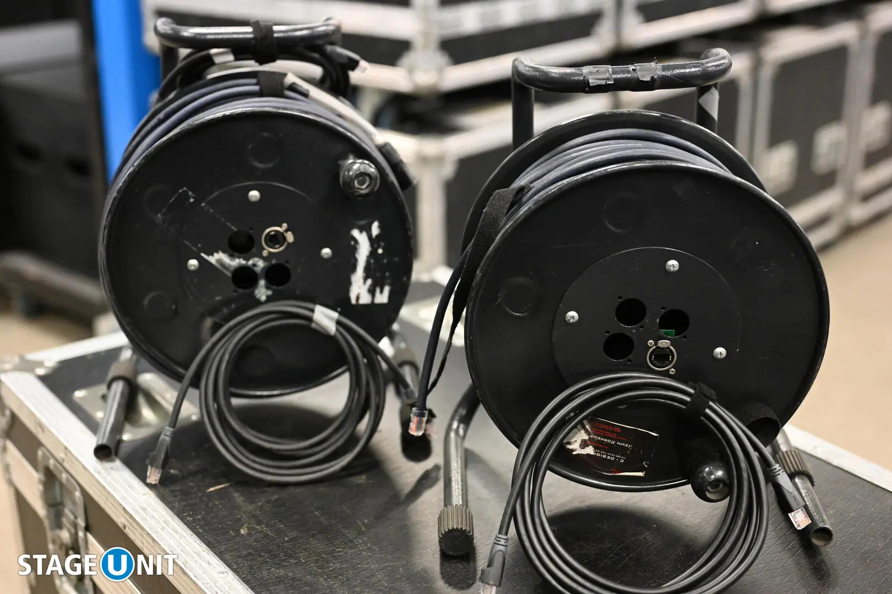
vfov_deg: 27.0
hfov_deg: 39.6
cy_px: 297
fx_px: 1239
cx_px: 446
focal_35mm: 50
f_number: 2.8
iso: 3200
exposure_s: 1/80
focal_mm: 50
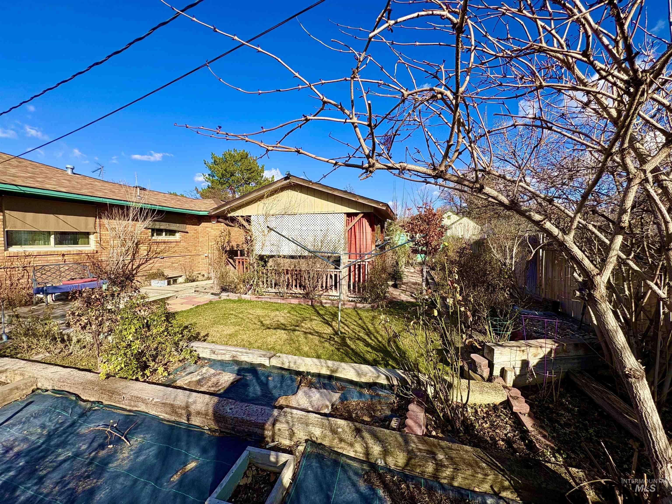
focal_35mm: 14
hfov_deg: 102.1
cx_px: 336
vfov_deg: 85.7
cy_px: 252
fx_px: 272
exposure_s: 1/2028
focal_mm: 2.22
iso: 50
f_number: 2.2
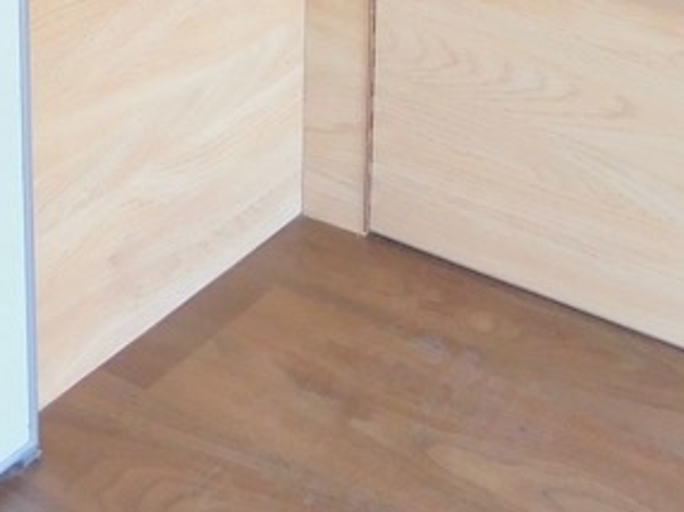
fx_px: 2034
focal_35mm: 103
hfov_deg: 19.0
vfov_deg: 12.9
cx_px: 447
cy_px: -431
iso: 125
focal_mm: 4
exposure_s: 1/40
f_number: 3
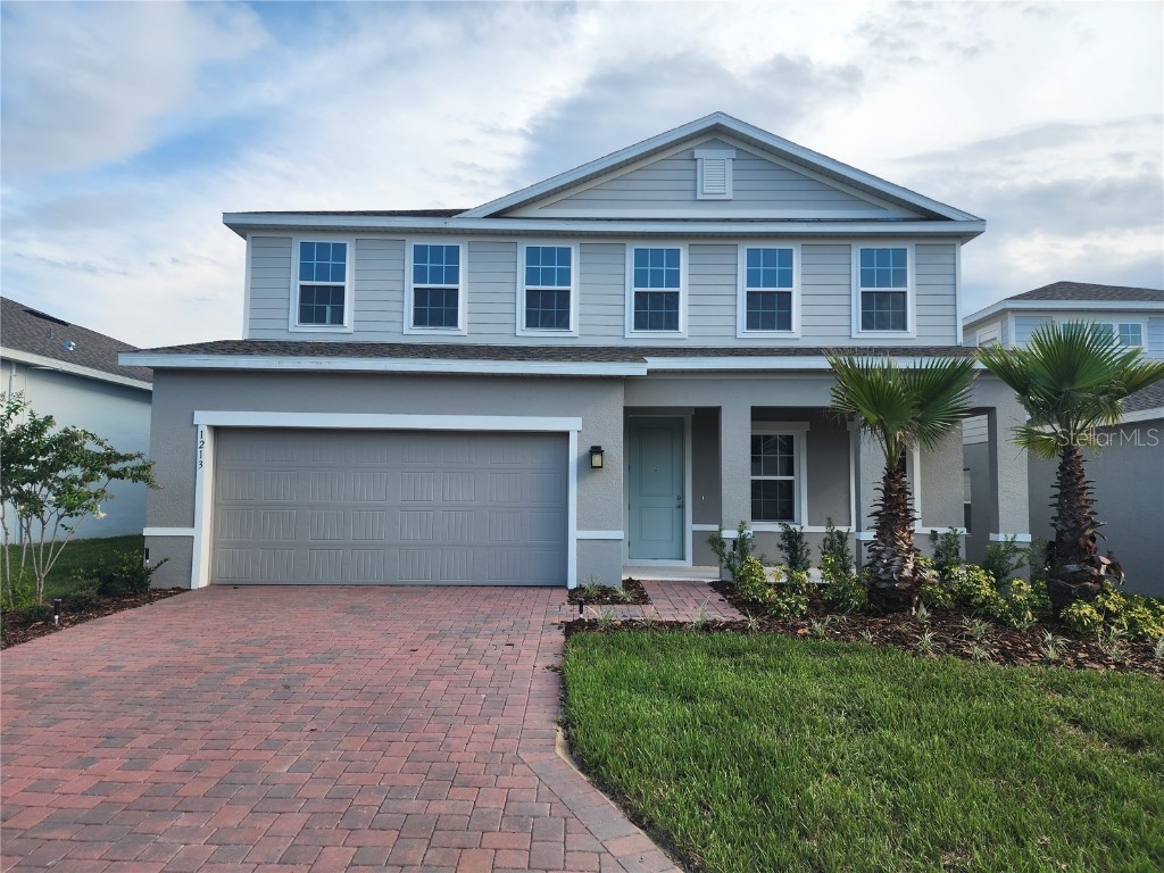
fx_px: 773
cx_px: 582
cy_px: 436
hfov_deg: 73.9
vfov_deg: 58.9
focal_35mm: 23
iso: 12
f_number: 1.8
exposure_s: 1/499
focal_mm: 6.4
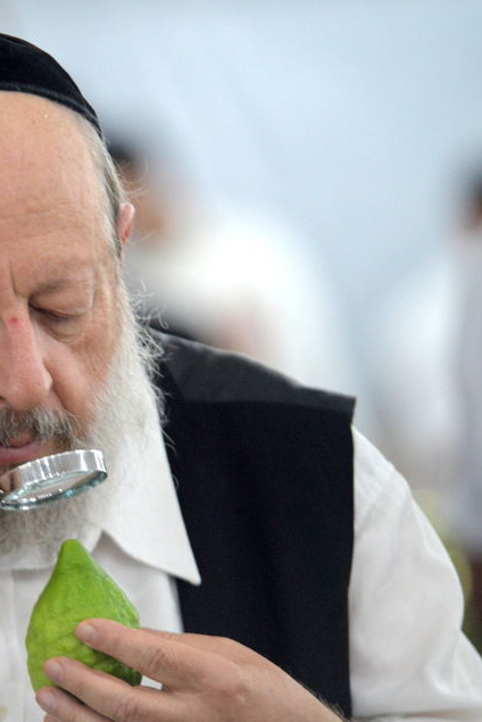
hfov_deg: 3.6
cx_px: -6
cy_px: 380
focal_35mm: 387
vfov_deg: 5.3
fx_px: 7763
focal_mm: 240
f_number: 4
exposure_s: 1/125
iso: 4000
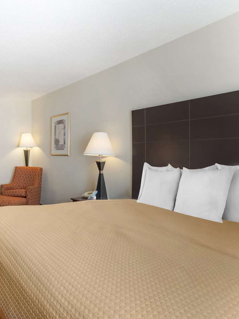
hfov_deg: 49.6
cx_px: 30
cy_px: 161
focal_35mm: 25
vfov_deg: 69.4
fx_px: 230
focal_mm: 17
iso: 400
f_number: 11
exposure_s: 1/8
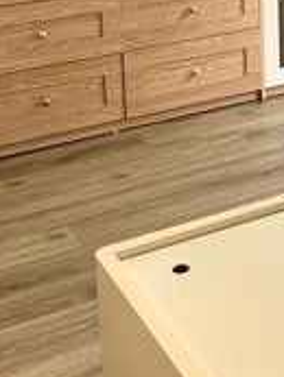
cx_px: 365
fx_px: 907
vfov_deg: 21.7
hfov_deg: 16.8
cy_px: -85
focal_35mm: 83
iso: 125
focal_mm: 2.22
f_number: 2.2
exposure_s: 1/101
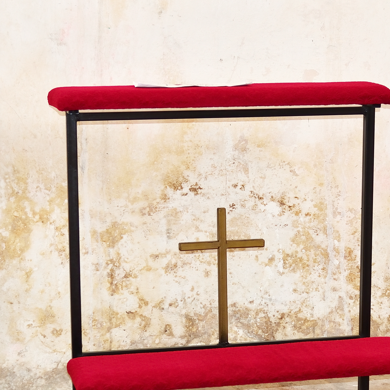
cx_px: 218
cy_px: 248
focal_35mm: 101
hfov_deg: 17.2
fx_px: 1287
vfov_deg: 17.2
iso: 100
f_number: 2.8
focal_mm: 32
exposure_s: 1/100
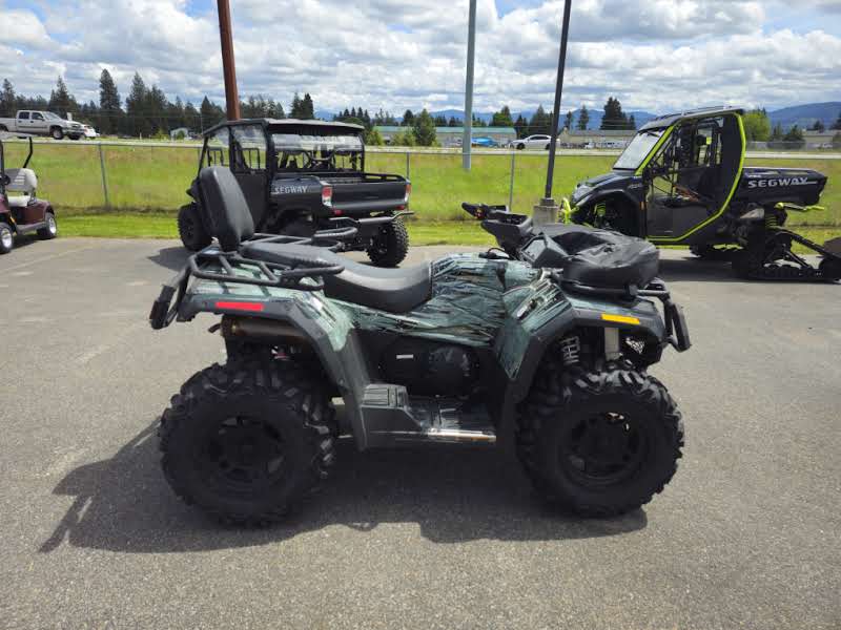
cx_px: 420
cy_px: 315
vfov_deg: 58.9
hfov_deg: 73.9
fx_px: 559
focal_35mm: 23
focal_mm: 6.3
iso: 10
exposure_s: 1/599
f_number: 1.7
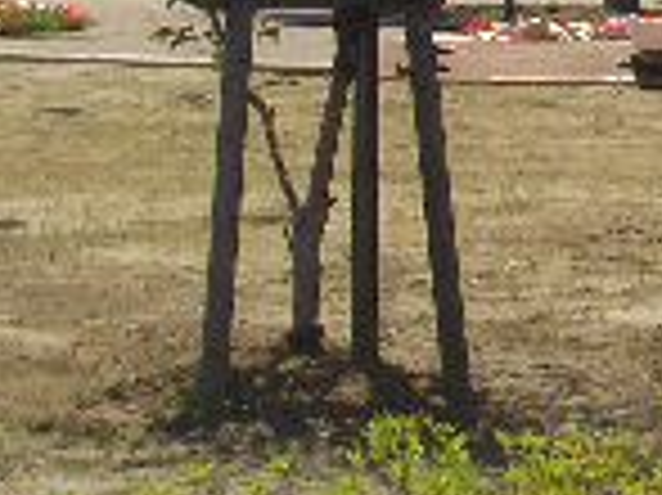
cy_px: -256
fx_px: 4070
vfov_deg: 6.9
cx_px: 428
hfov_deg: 9.3
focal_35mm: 213
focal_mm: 8.2
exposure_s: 1/400
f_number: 5
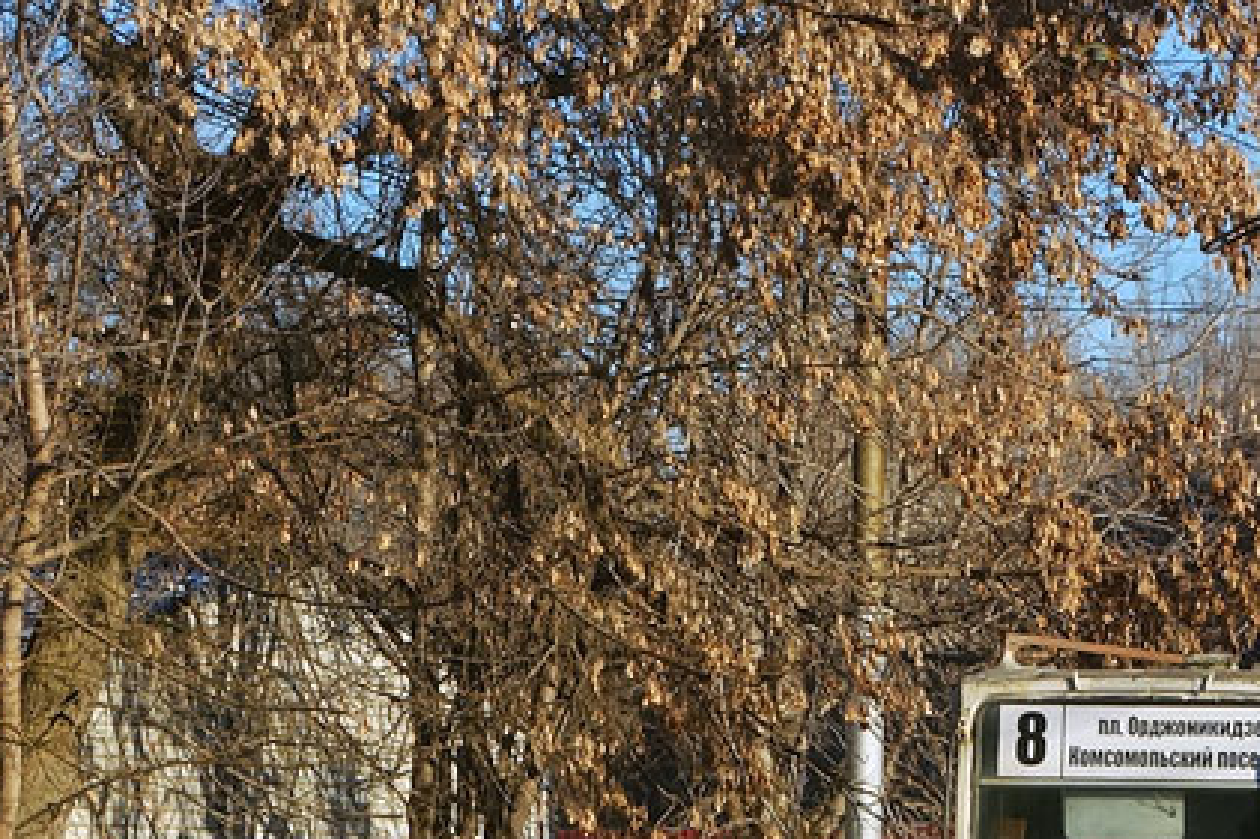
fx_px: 5073
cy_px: 472
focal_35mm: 145
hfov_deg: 13.9
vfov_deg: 9.5
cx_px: 1272
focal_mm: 19.1
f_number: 5.6
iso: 125
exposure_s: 1/500
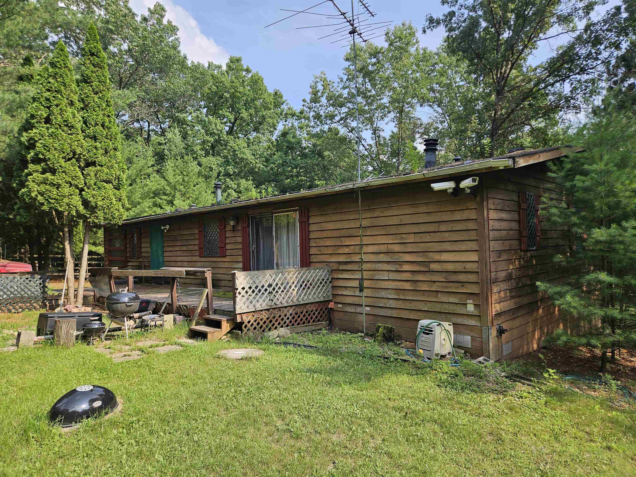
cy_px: 238
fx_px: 423
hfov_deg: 73.9
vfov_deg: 58.9
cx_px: 318
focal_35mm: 23
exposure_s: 1/790
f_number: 1.8
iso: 25
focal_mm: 5.4
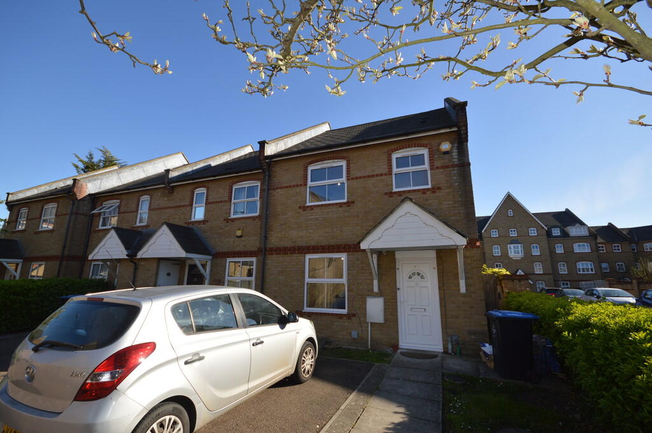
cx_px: 326
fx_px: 271
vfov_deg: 77.2
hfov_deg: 100.4
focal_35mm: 15
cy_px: 216
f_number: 8
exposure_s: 1/200
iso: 100
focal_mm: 10
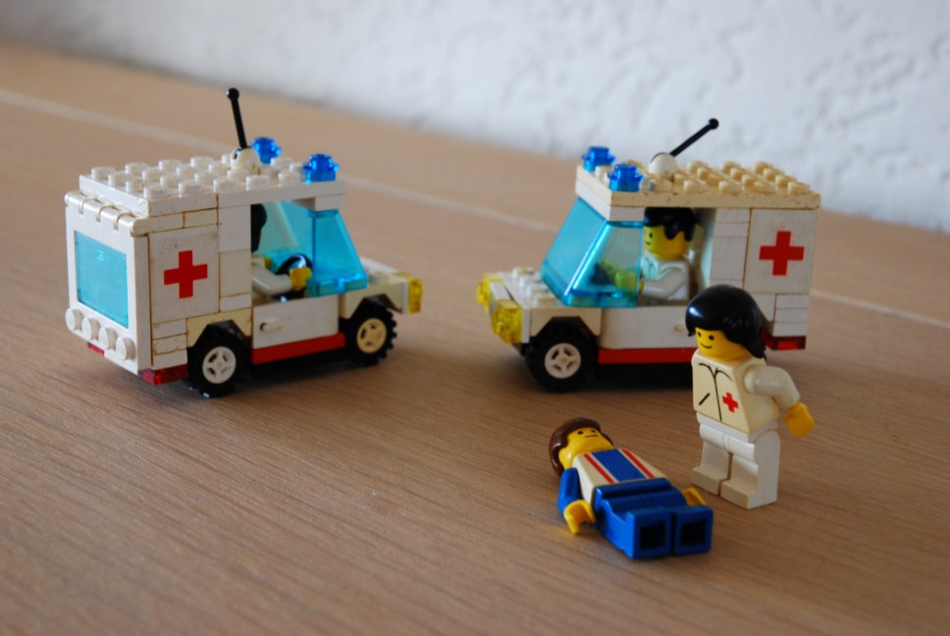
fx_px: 1823
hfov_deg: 29.2
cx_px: 475
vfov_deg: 19.8
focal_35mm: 69
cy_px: 318
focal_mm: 46
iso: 200
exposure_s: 1/5
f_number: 9
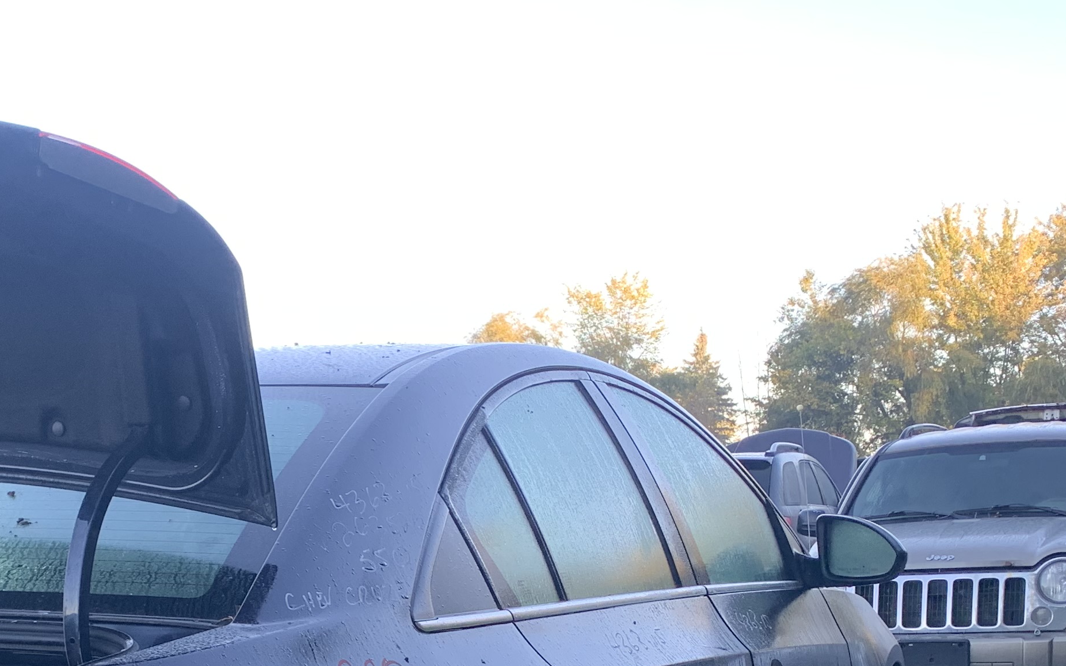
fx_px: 1743
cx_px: 264
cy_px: 796
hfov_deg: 33.3
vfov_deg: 20.3
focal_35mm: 60
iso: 40
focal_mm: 4.25
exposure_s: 1/122
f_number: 1.8
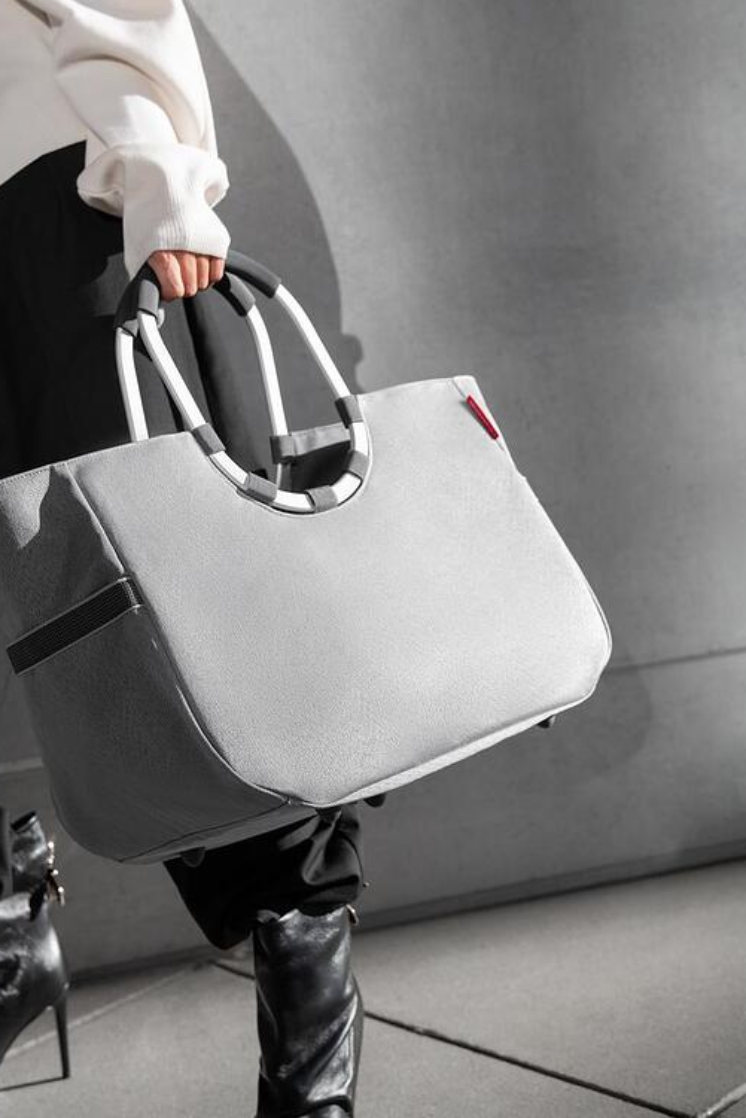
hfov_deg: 22.6
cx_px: 341
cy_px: 596
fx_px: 1864
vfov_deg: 33.4
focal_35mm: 60
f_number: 4.5
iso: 500
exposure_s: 1/1250
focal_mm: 52
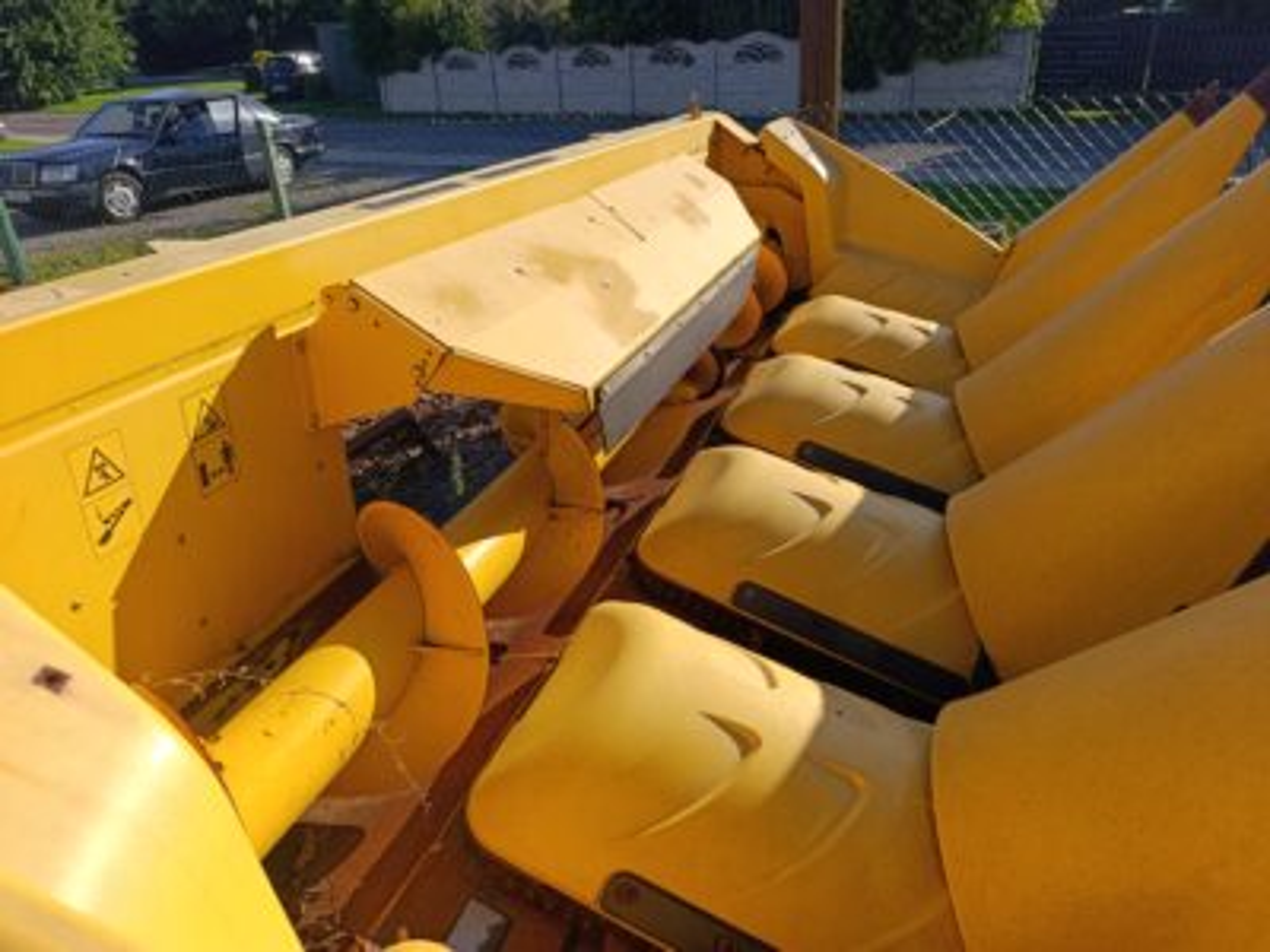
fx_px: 844
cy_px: 476
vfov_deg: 58.9
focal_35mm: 23
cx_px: 635
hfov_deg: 73.9
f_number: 1.6
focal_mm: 6.14
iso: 50
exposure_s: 1/633
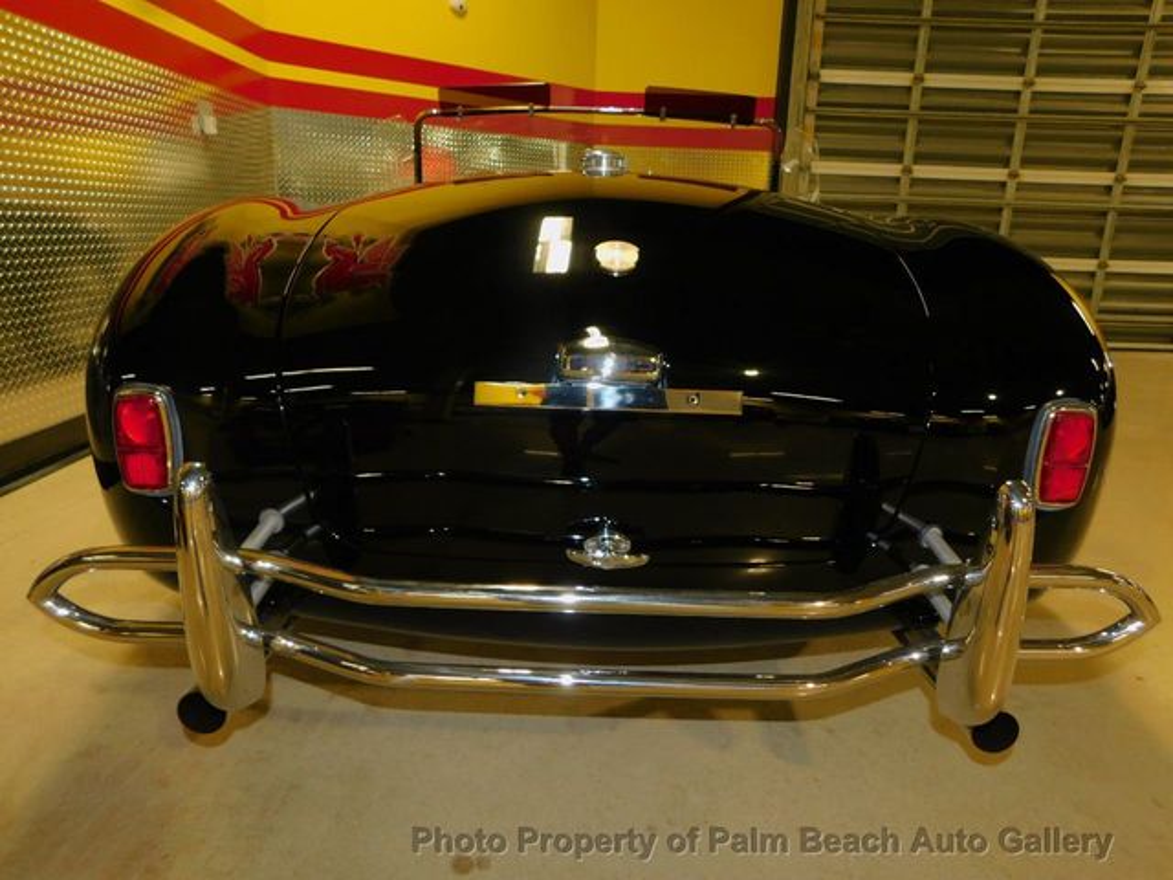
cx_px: 586
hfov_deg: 73.9
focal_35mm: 23
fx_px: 779
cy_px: 440
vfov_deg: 58.9
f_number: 3
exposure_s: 1/30
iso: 200
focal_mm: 4
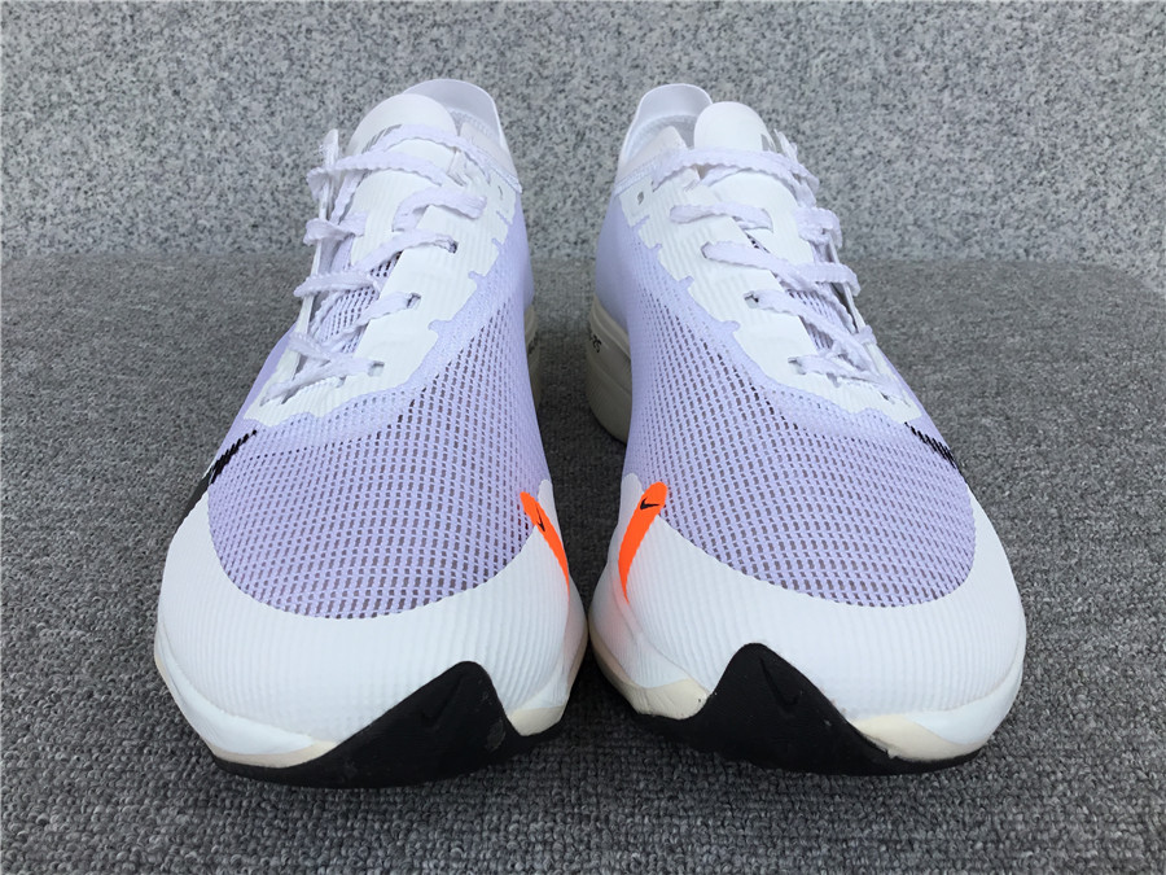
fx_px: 1044
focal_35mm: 31
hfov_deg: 58.4
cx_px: 583
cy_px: 438
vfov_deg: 45.4
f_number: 2.4
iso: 25
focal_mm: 3.3
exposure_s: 1/652
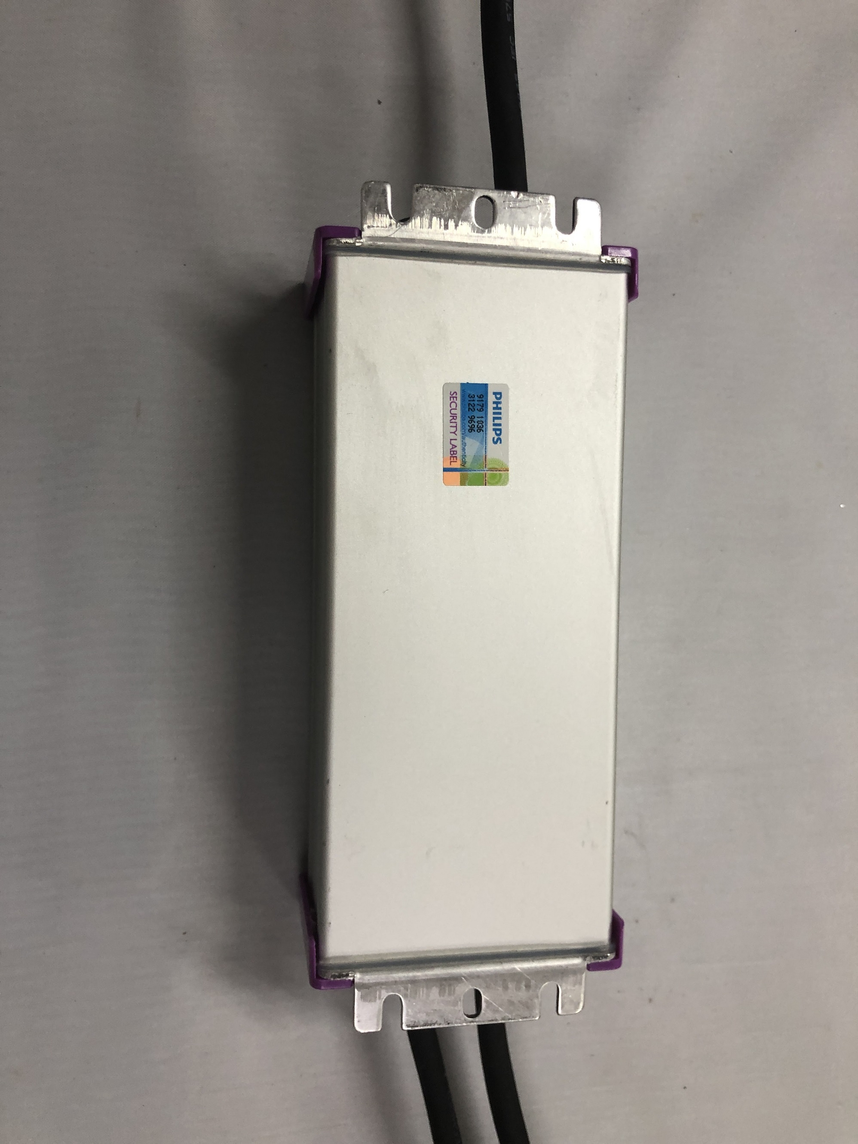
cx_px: 429
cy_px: 572
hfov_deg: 49.7
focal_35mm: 28
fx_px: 926
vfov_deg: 63.4
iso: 40
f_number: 1.8
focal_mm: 4
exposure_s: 1/20
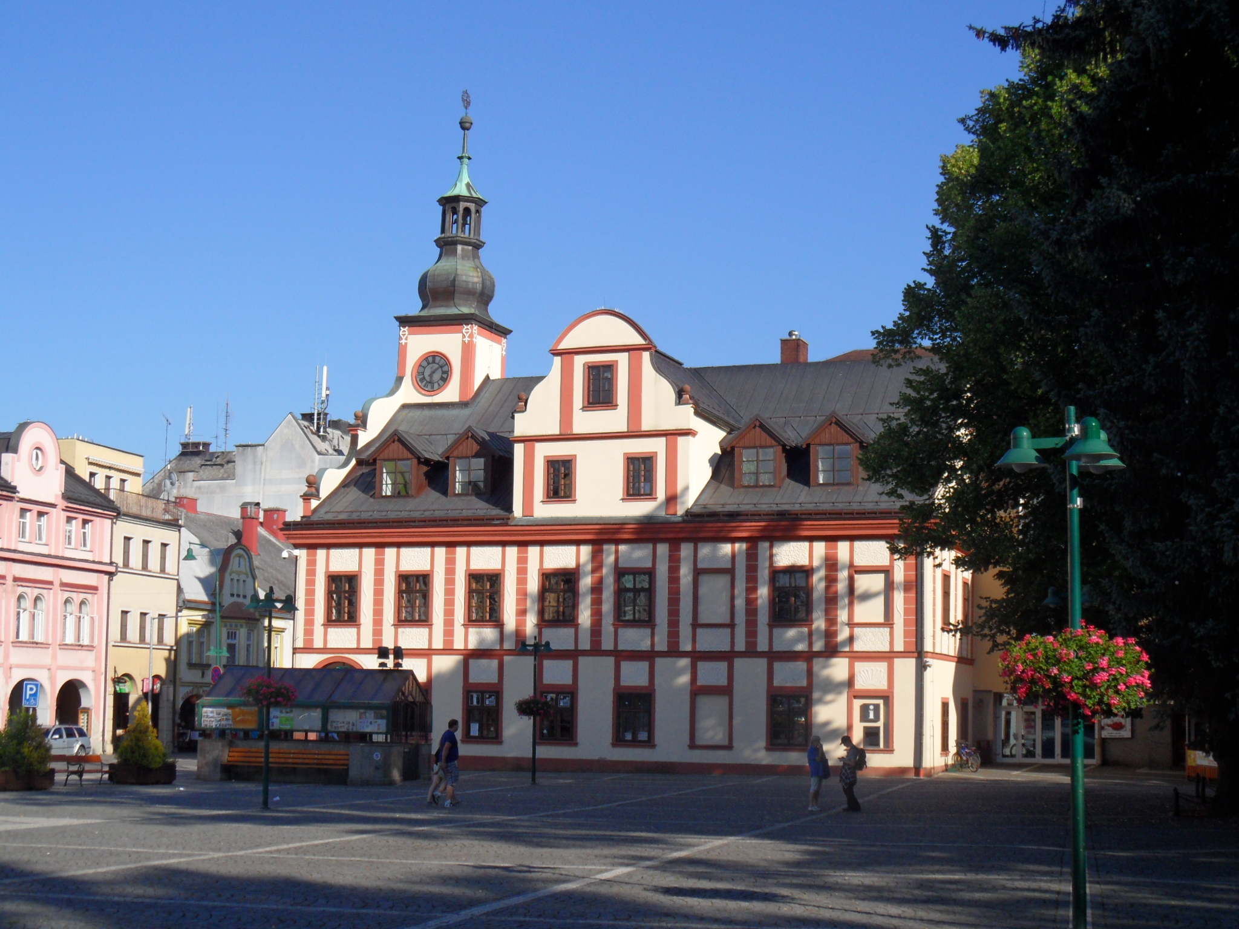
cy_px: 464
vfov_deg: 29.1
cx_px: 620
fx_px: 1790
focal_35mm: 50
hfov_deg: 38.2
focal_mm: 8.2
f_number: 3.8
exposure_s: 1/750
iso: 80
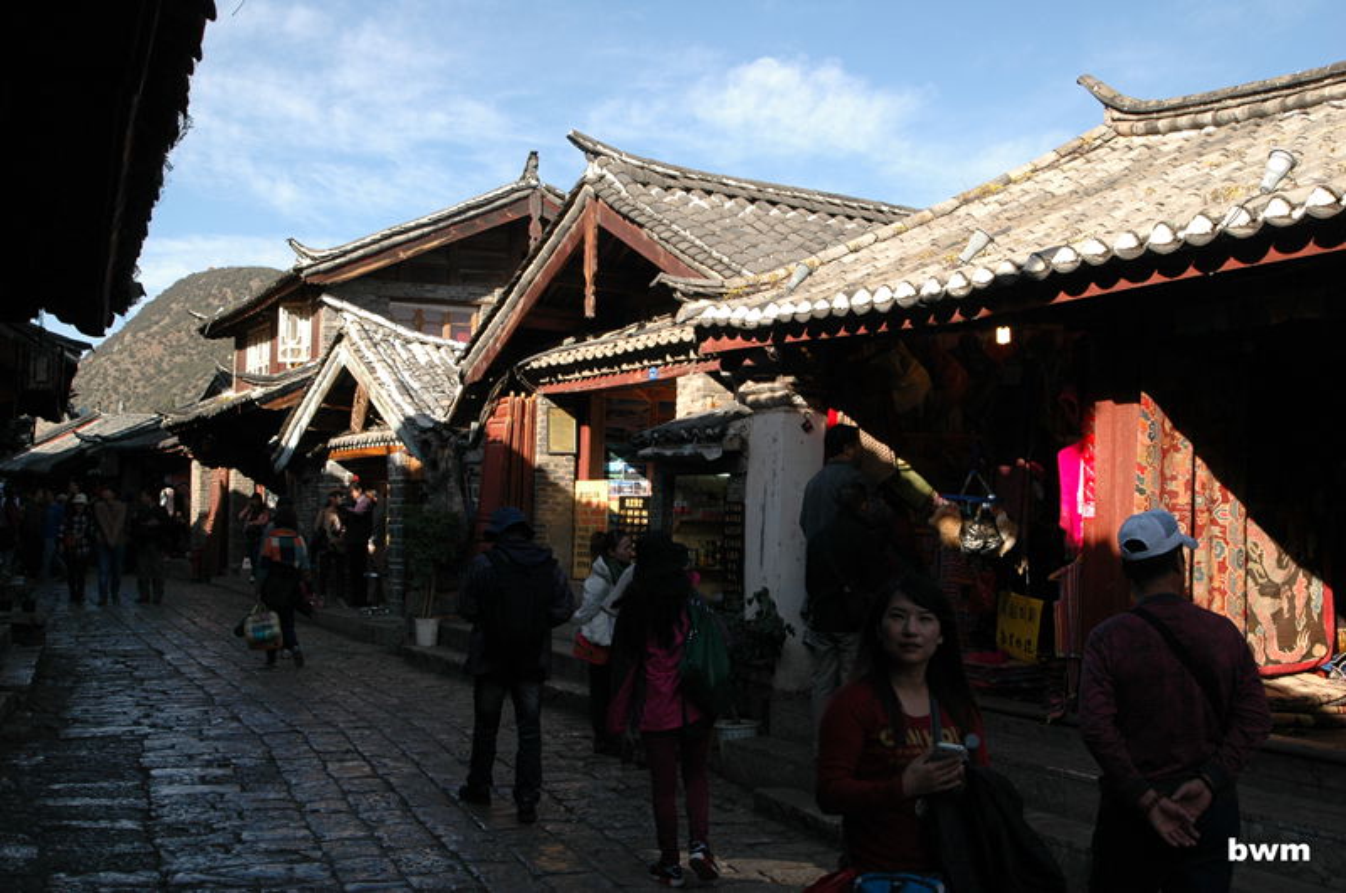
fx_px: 1568
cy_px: 446
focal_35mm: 42
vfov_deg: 31.8
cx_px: 673
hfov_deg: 46.5
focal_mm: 28
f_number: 8
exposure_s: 1/250
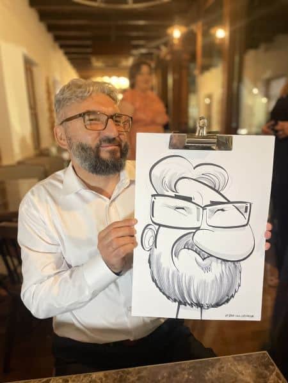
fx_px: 288
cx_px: 144
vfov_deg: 67.3
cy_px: 192
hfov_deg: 53.1
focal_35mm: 26
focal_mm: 4.2
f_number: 1.6
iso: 500
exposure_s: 1/25
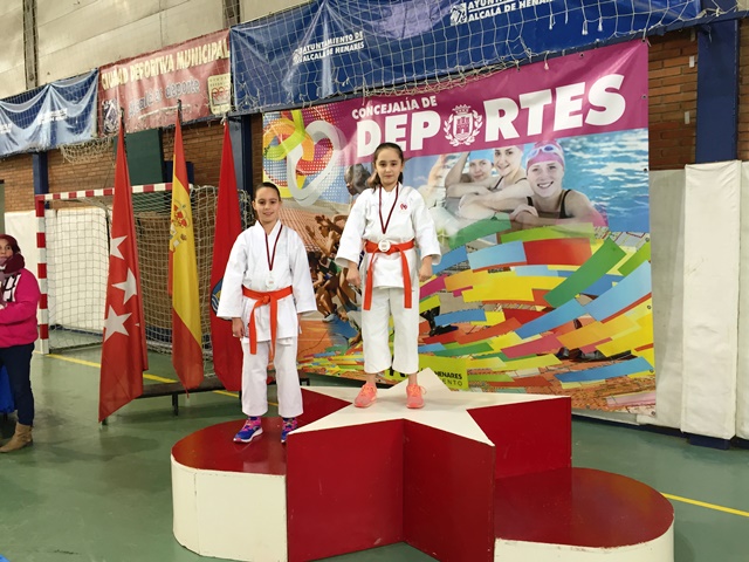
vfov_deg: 48.2
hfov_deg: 61.7
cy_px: 281
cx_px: 374
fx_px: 627
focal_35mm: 29
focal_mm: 4.15
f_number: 2.2
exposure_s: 1/33
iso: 80
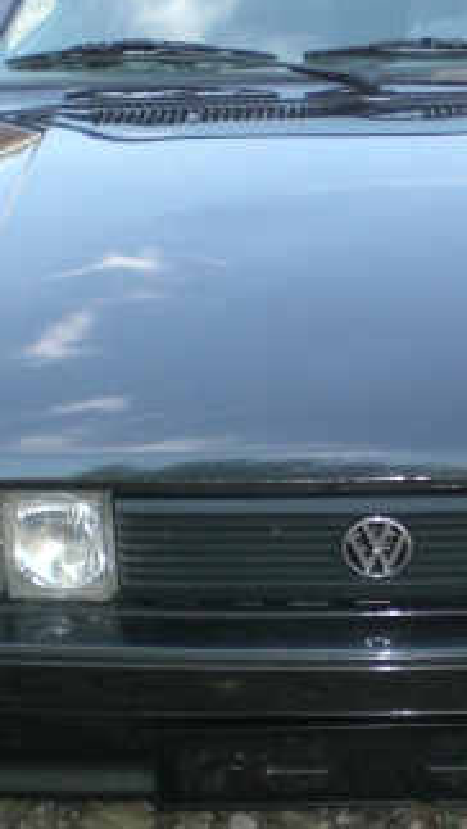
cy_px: 380
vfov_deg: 25.9
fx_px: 1803
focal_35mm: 82
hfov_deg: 14.7
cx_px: 390
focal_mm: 6.3
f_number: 3.1
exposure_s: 1/250
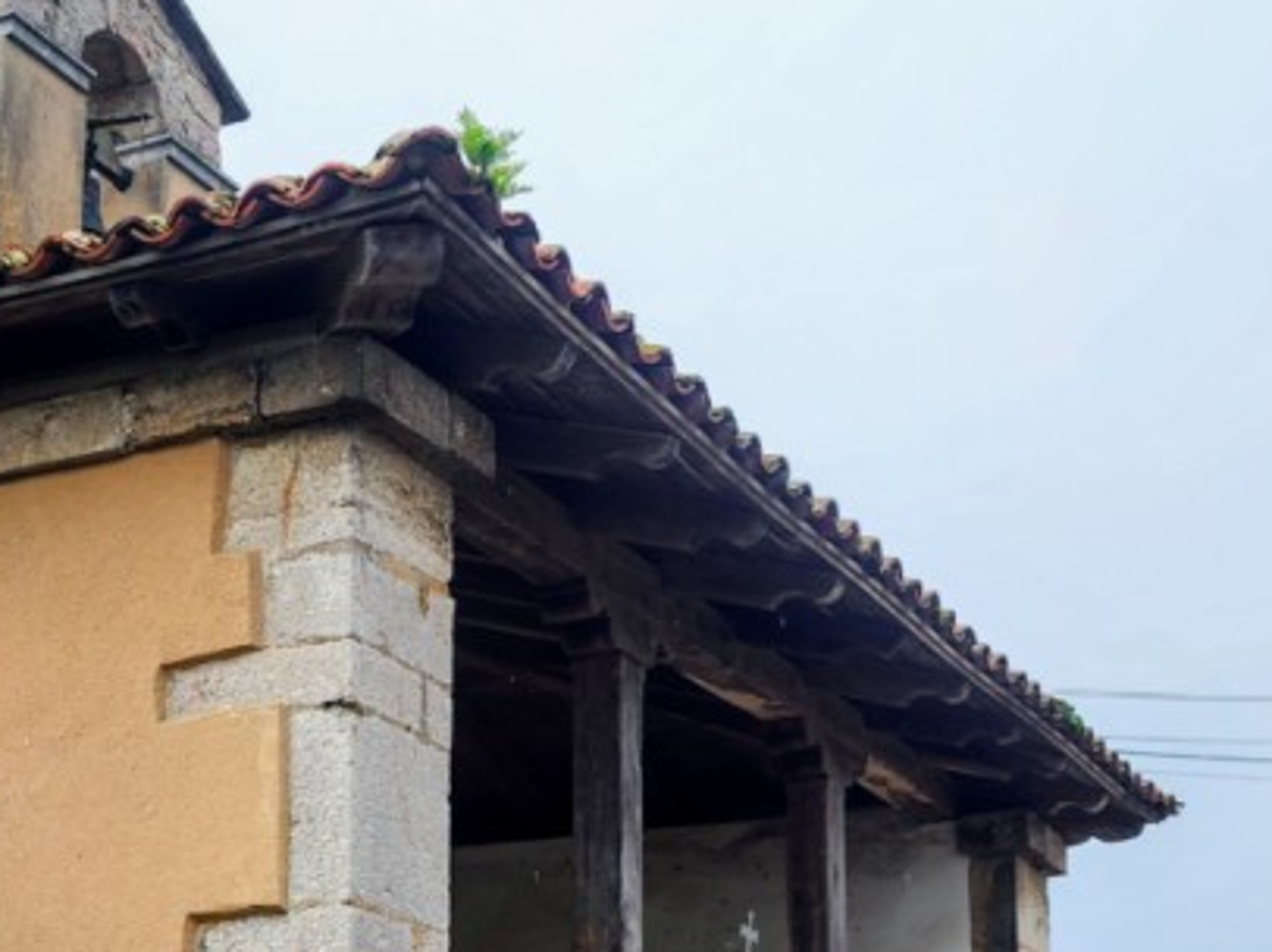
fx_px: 2497
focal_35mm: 68
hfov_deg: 28.3
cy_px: 952
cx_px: 385
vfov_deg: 20.9
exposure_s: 1/569
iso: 12
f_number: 1.8
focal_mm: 6.4
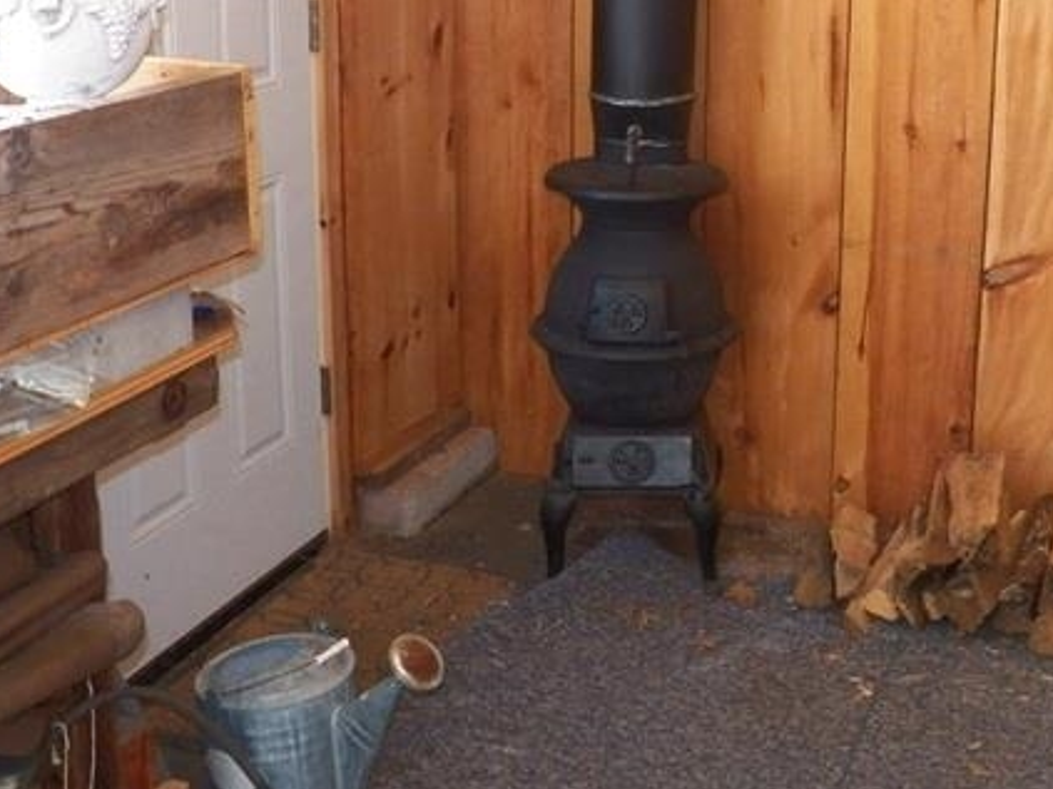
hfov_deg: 35.3
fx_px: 1612
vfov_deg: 26.9
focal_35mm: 53
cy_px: 142
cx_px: 807
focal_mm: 4.9
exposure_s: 1/30
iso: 400
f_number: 2.8
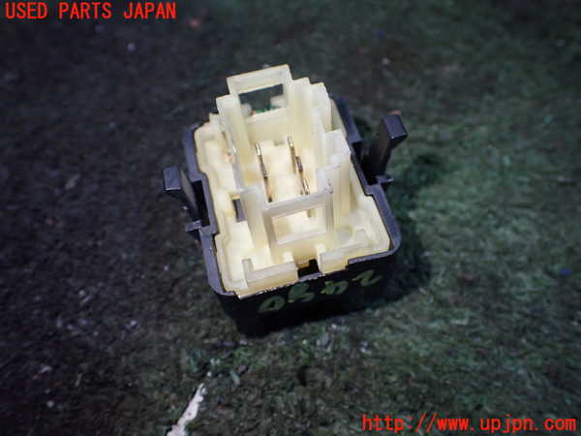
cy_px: 218
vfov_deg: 46.8
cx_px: 290
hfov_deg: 60.0
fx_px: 504
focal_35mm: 30
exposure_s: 1/125
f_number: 2.3
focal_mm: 5.4
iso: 400
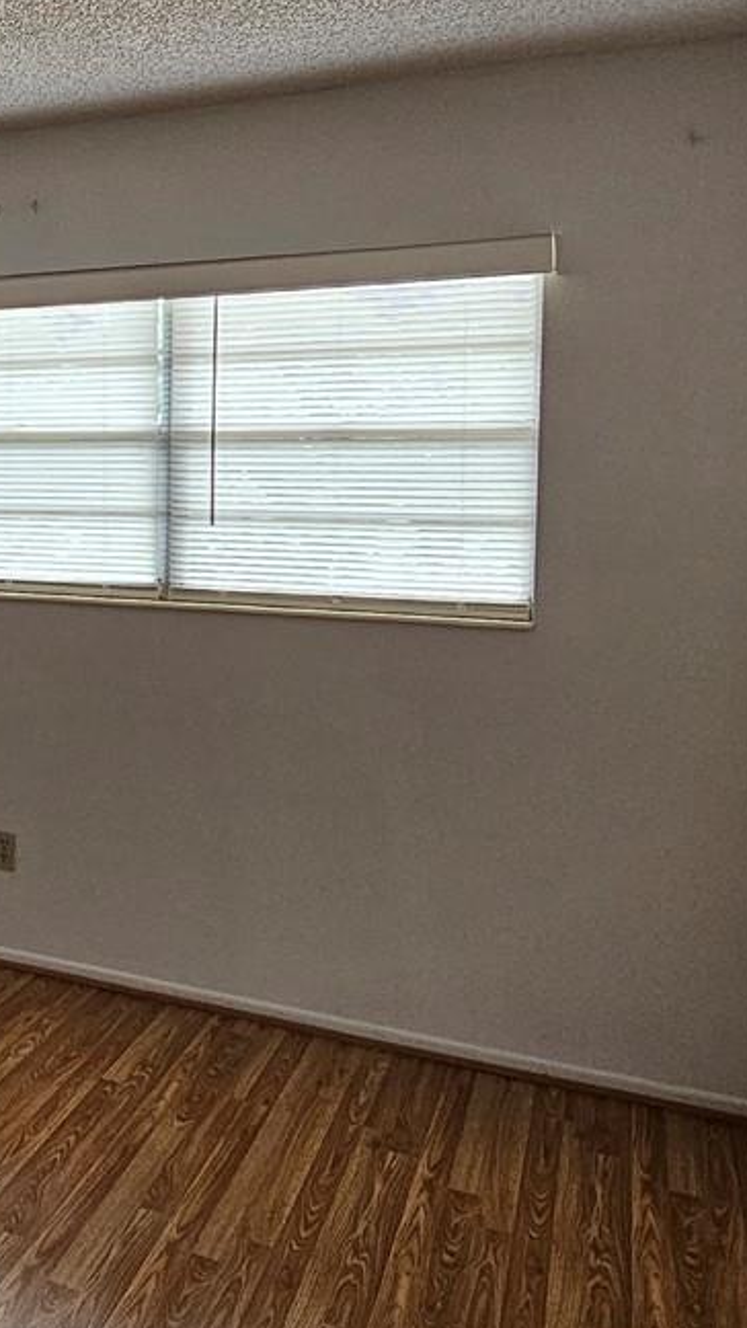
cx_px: -193
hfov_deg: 28.4
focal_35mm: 35
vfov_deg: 56.0
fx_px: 1232
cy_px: 501
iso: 160
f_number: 2.2
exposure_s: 1/77.4
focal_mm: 2.2
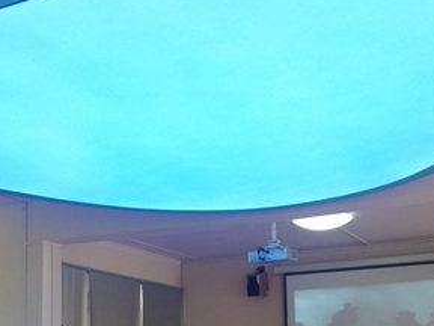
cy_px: 305
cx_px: 191
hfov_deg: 32.1
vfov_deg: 23.6
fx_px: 752
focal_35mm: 60
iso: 100
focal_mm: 3.81
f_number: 2.2
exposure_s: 1/60
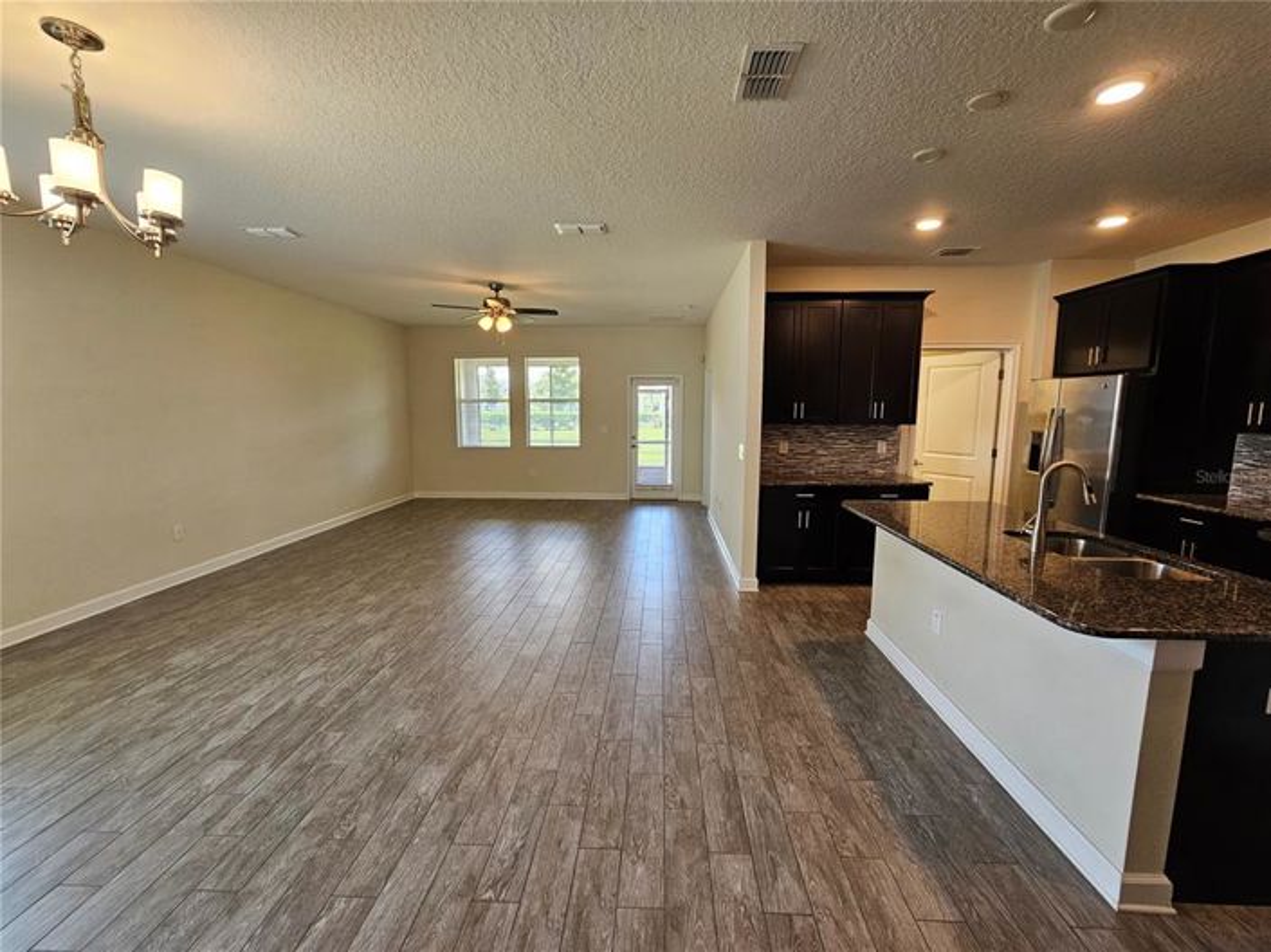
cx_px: 636
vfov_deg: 89.9
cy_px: 476
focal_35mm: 13
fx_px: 477
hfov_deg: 106.2
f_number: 2.2
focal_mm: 2.2
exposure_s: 1/60
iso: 125
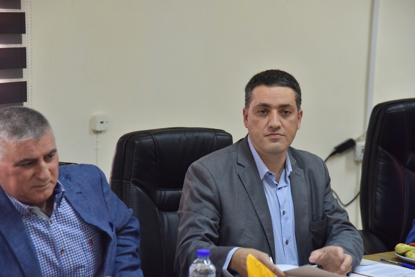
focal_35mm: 110
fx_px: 1268
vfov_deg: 12.5
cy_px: 138
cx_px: 208
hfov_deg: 18.6
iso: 1600
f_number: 5.6
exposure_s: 1/125
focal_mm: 110
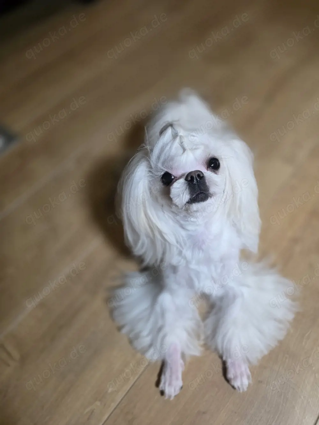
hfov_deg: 58.9
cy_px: 212
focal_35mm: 23
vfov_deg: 73.9
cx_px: 160
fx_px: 283
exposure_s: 1/101
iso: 640
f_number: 1.7
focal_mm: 6.3
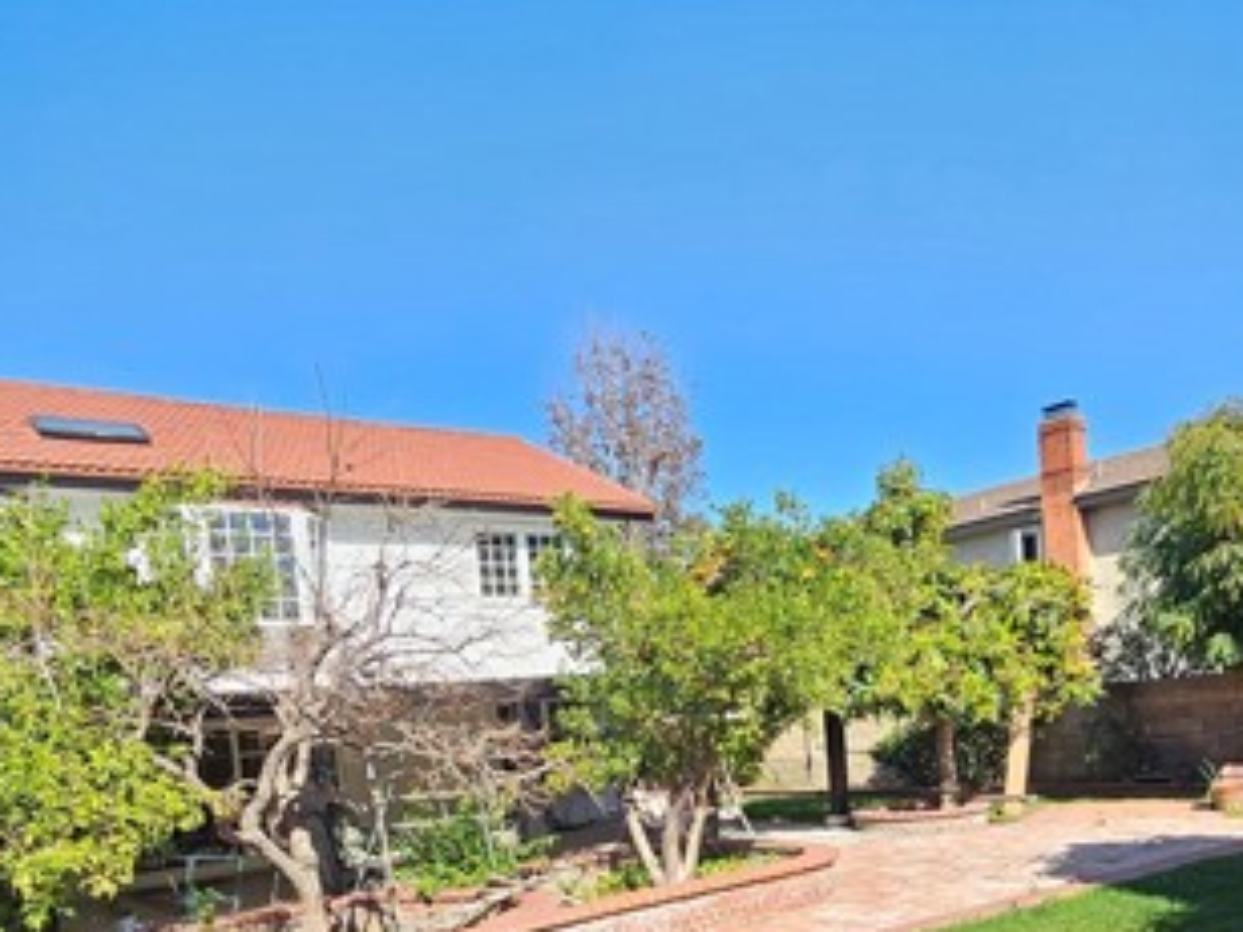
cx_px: 650
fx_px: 970
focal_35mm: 27
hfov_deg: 65.3
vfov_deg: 47.7
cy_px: 783
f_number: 2.2
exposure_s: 1/648
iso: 50
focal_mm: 2.2
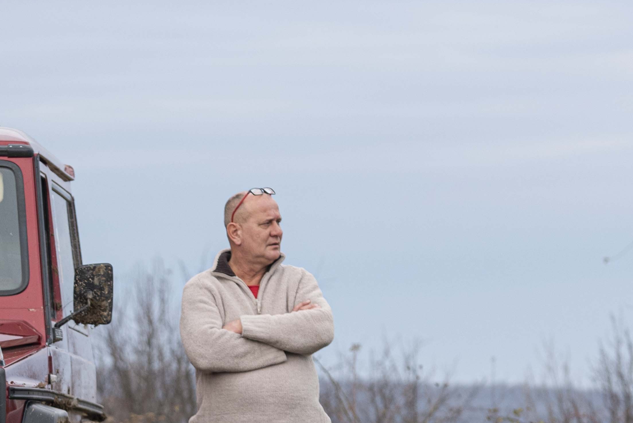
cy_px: 441
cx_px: 63
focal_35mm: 401
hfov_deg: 5.1
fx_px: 7053
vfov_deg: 3.4
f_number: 4.5
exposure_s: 1/400
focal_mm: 122
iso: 320
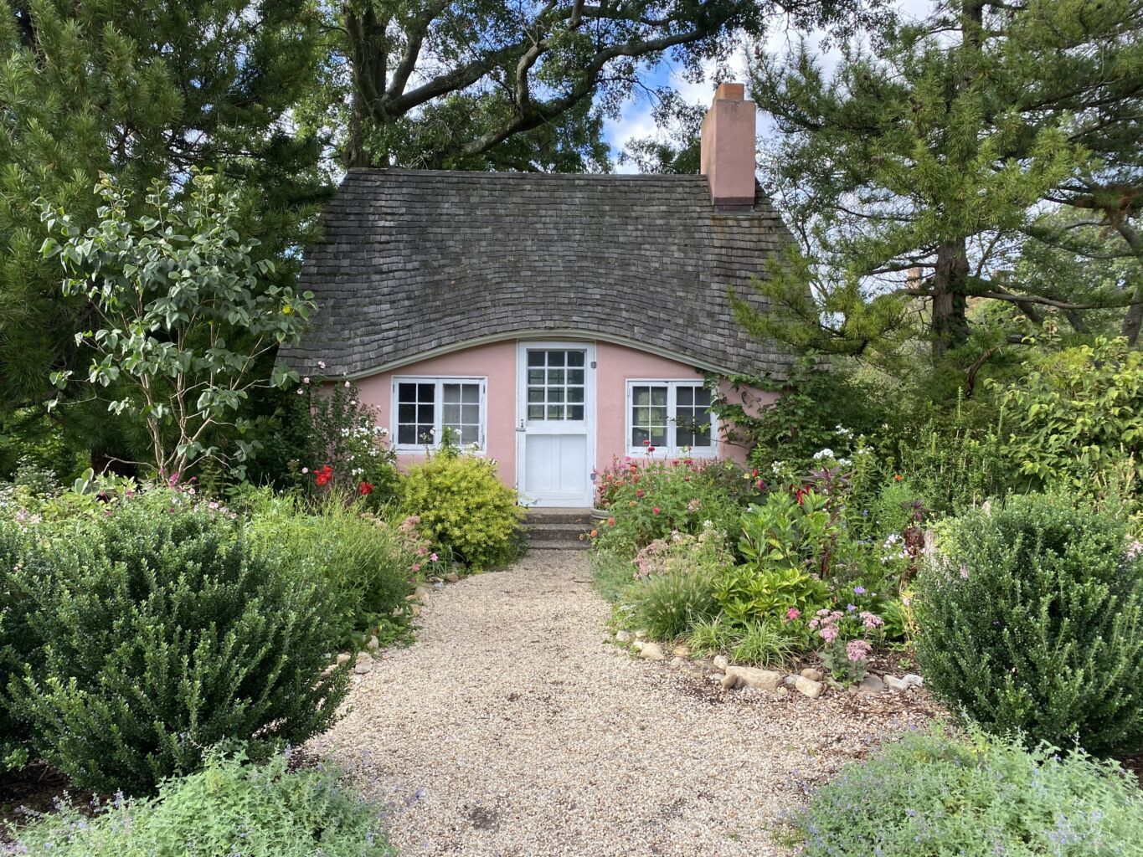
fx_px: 859
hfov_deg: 67.3
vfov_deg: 53.1
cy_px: 428
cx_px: 572
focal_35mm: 26
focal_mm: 4.25
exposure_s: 1/362
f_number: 1.8
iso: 32
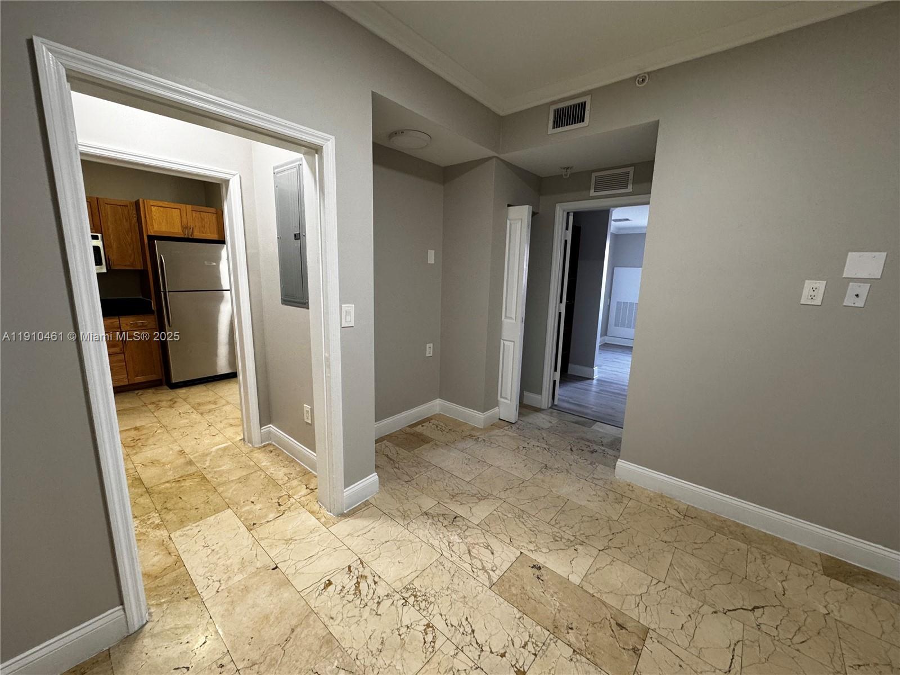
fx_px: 364
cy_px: 338
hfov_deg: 102.1
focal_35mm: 14
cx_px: 450
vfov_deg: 85.7
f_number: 2.2
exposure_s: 1/60
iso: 200
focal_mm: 2.22
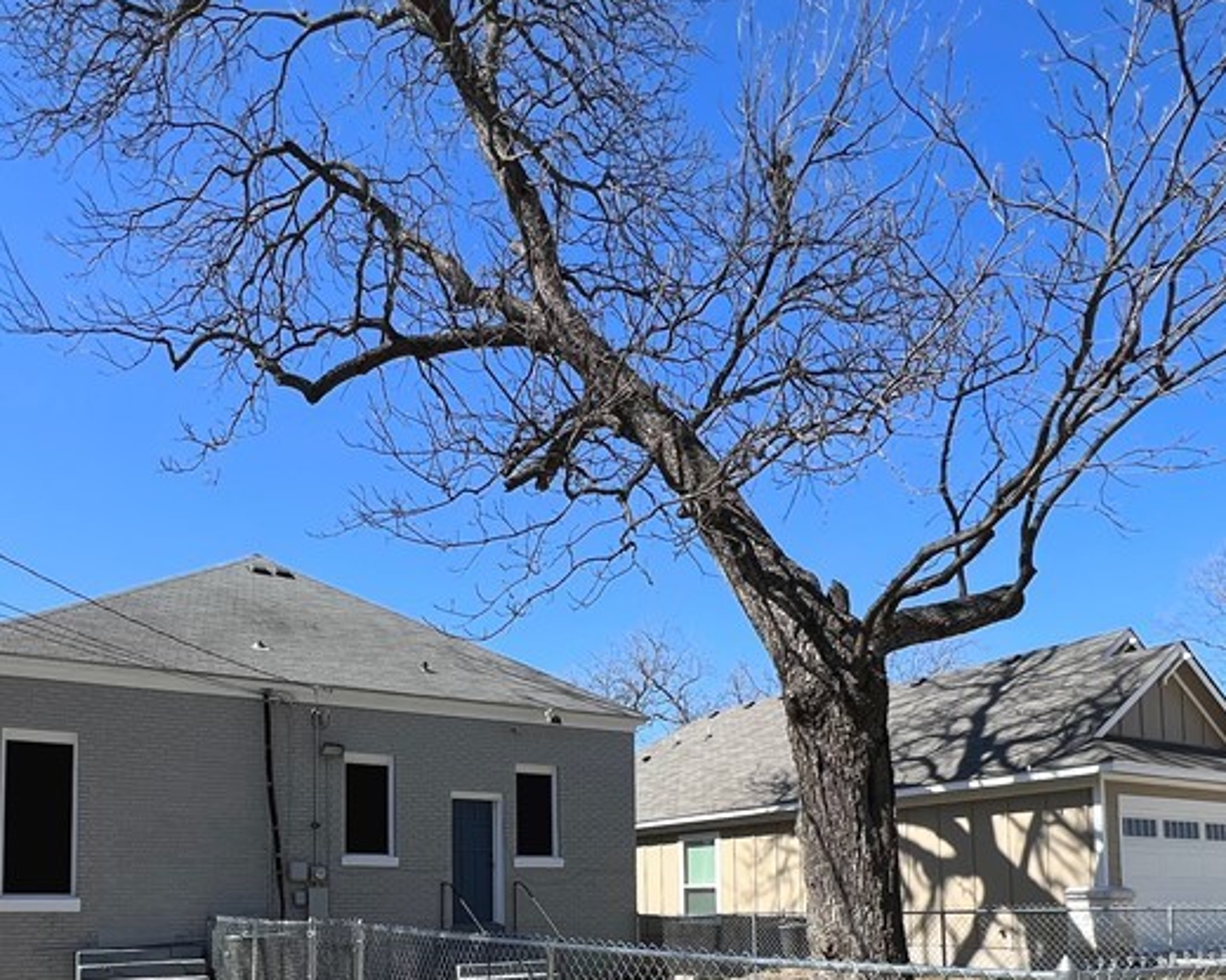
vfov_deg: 51.6
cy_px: 839
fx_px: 907
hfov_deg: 67.4
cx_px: 490
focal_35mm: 25
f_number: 1.8
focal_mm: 1.57
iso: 32
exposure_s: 1/1206
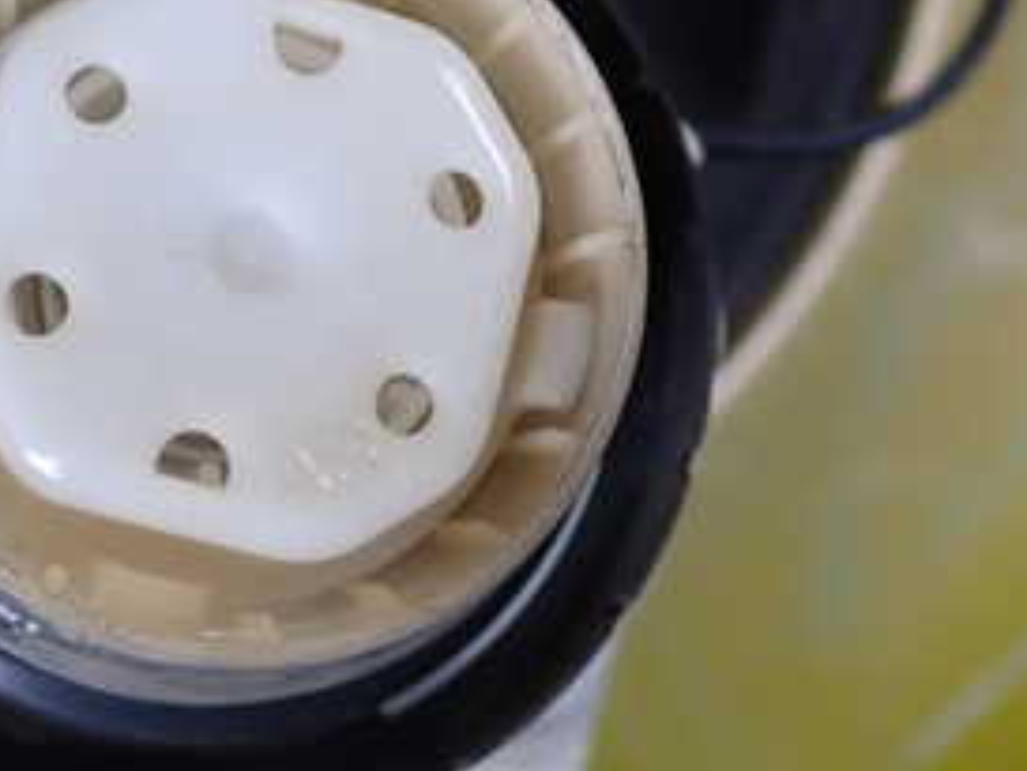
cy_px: 267
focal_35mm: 66
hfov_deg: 29.3
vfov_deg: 22.2
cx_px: 391
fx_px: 1959
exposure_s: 1/100
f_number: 2.3
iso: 200
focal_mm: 5.4
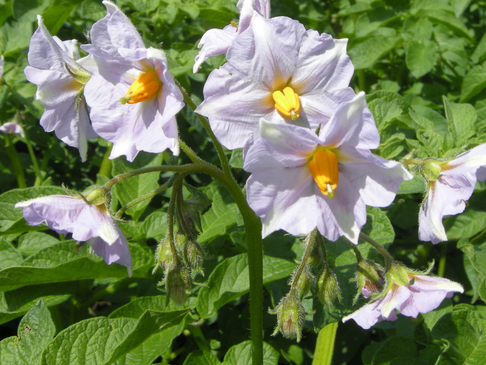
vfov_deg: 32.7
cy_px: 137
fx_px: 618
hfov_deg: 42.9
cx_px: 257
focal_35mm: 44
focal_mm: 7.5
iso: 64
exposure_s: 1/213
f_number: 6.1
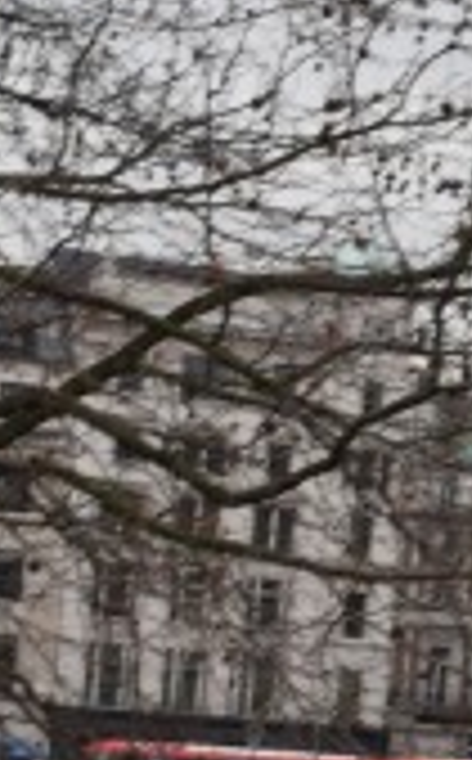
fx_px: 3452
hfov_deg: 7.8
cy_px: 612
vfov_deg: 12.5
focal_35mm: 167
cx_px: 441
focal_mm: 18
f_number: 7.1
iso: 400
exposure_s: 1/200
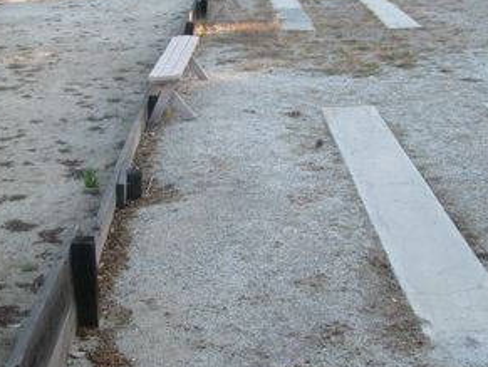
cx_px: 237
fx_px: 903
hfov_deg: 30.2
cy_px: 158
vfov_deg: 23.0
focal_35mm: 64
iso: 80
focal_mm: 5.8
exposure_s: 1/180
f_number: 2.8
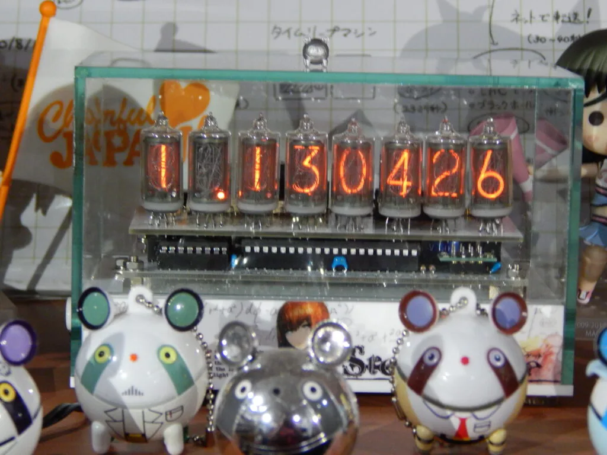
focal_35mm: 132
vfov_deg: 11.2
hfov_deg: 14.9
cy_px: 228
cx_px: 304
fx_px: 2315
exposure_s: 1/2
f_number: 4.8
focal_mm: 23.4
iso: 200
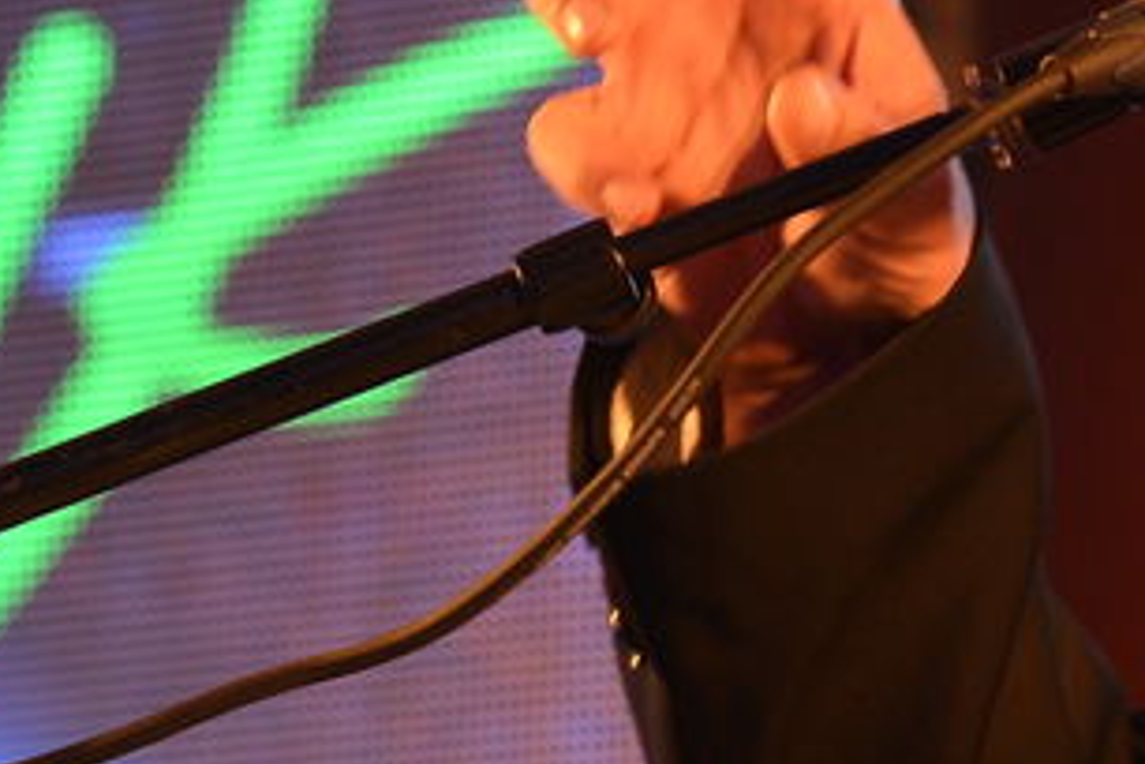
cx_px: 1010
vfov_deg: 2.9
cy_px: 36
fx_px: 14820
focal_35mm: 466
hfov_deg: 4.4
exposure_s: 1/100
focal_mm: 102
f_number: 4.5
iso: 1000
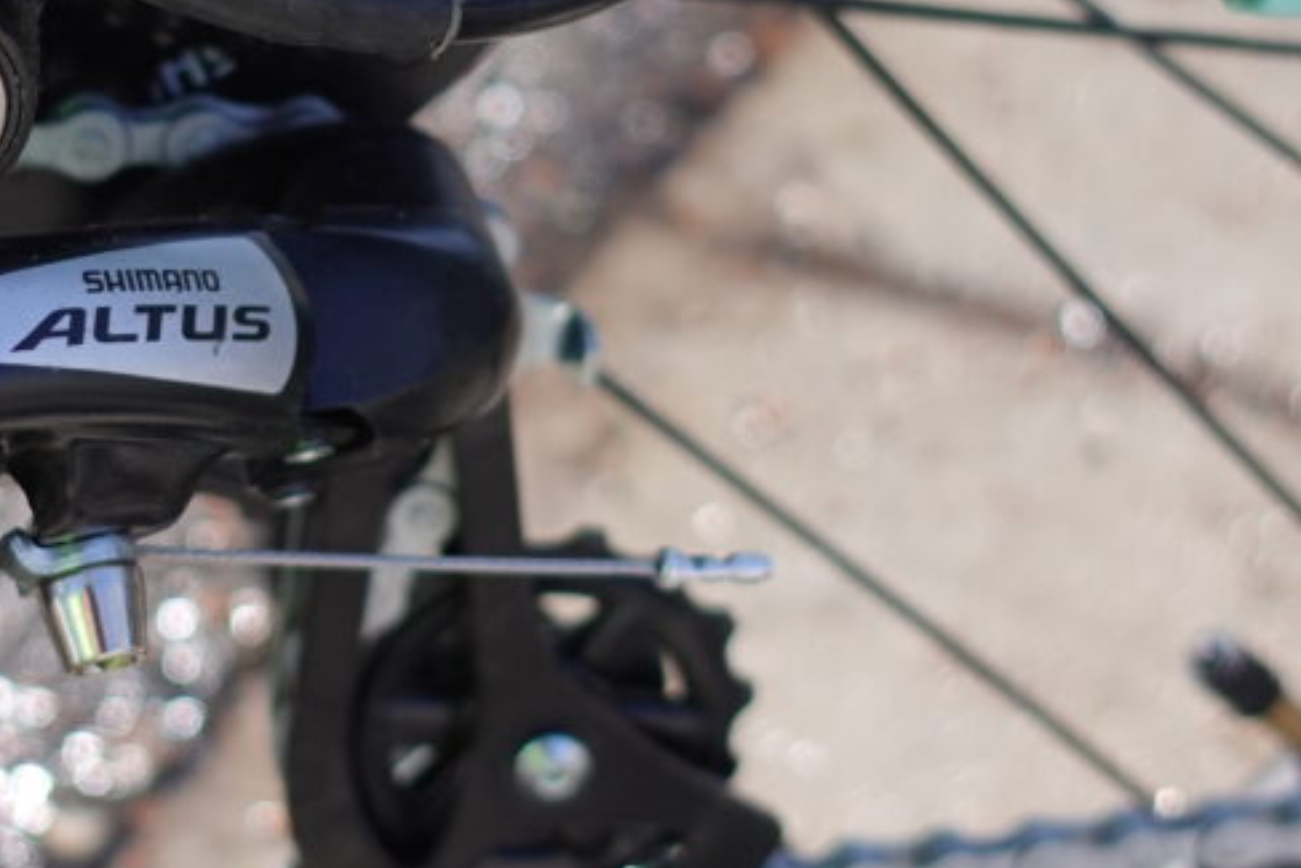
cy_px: -25
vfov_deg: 19.1
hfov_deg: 28.5
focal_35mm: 69
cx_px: 222
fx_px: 2494
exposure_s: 1/200
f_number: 1.8
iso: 125
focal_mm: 9.4
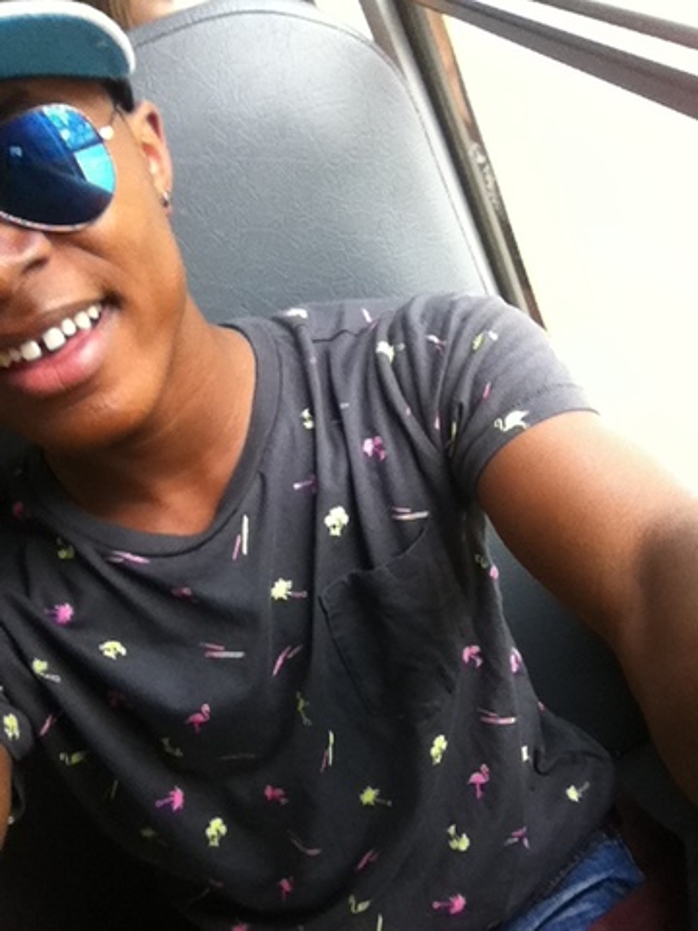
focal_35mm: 35
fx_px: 941
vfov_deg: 52.6
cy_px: 466
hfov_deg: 40.7
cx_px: 349
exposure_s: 1/30
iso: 125
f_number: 2.4
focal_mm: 3.85
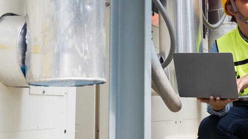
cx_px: 270
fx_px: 598
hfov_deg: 22.2
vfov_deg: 13.3
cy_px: 44
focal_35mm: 91
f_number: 4
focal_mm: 36
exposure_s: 1/250
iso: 500
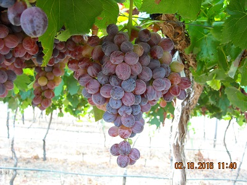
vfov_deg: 32.9
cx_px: 124
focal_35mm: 44
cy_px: 92
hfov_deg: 42.9
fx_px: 314
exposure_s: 1/52
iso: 175
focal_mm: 7.1
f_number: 3.1
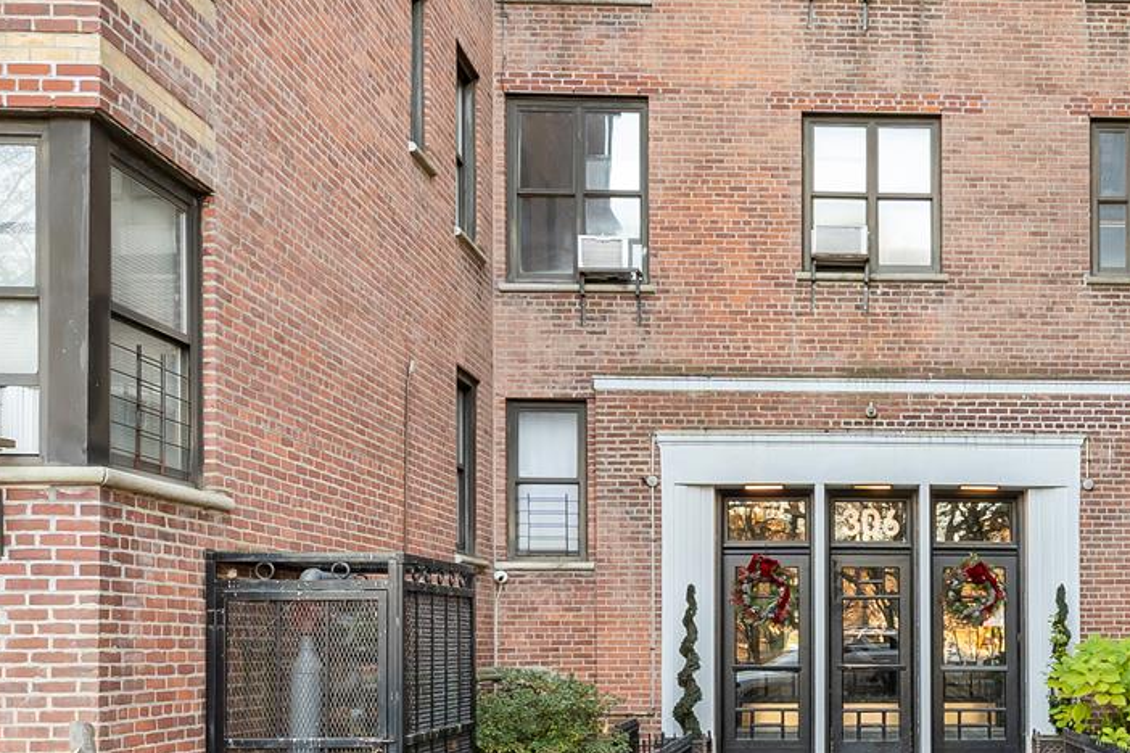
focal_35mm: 43
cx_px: 971
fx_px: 1355
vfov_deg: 30.5
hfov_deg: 42.3
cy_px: 579
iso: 800
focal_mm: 15.8
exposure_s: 1/20
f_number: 9
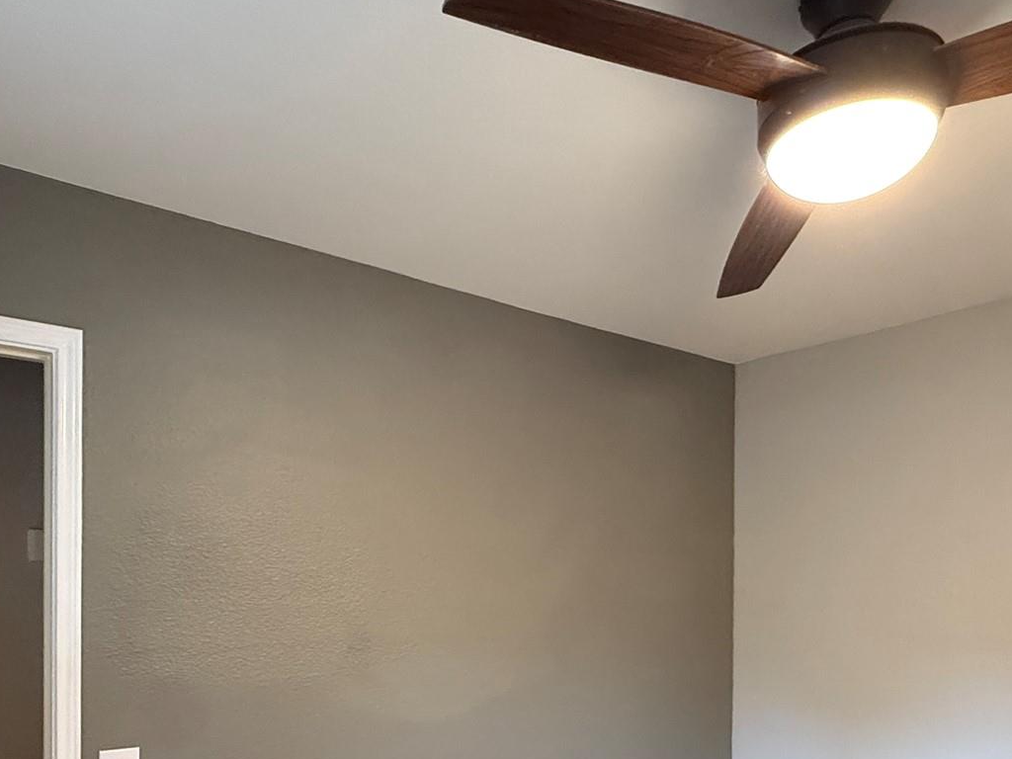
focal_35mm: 28
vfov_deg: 47.4
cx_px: 495
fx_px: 819
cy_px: 591
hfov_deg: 63.4
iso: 640
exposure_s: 1/60
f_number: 2.2
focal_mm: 2.22
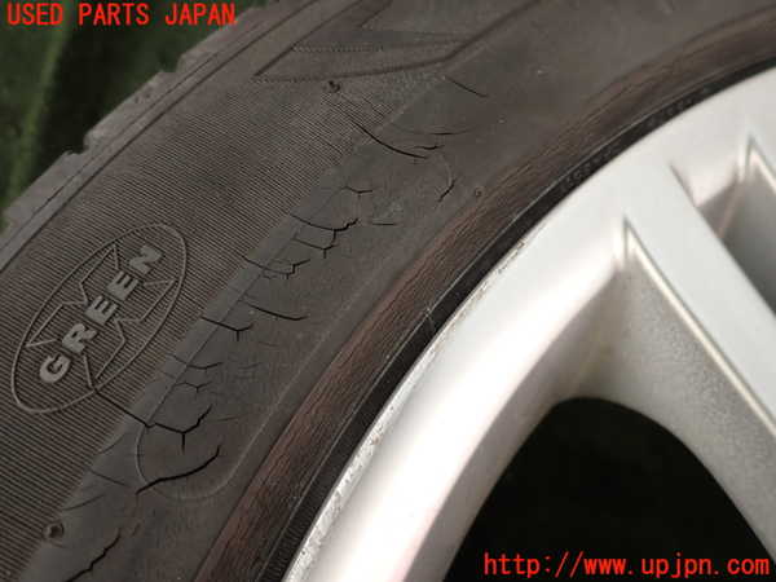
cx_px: 388
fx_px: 560
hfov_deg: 69.4
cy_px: 291
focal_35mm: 25
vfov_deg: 54.9
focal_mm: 4.5
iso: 100
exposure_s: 1/60
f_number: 2
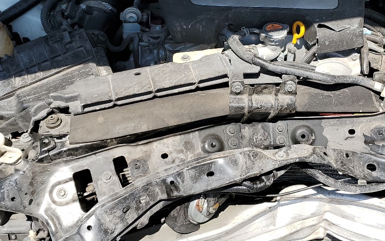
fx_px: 546
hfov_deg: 38.8
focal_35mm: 52
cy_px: 67
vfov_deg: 24.7
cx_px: 216
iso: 50
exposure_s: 1/2000
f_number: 1.5
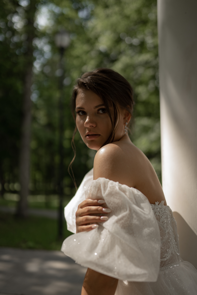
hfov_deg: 37.9
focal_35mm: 35
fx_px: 287
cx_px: 98
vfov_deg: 54.4
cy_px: 148
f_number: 1.4
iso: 80
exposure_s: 1/1600
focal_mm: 35
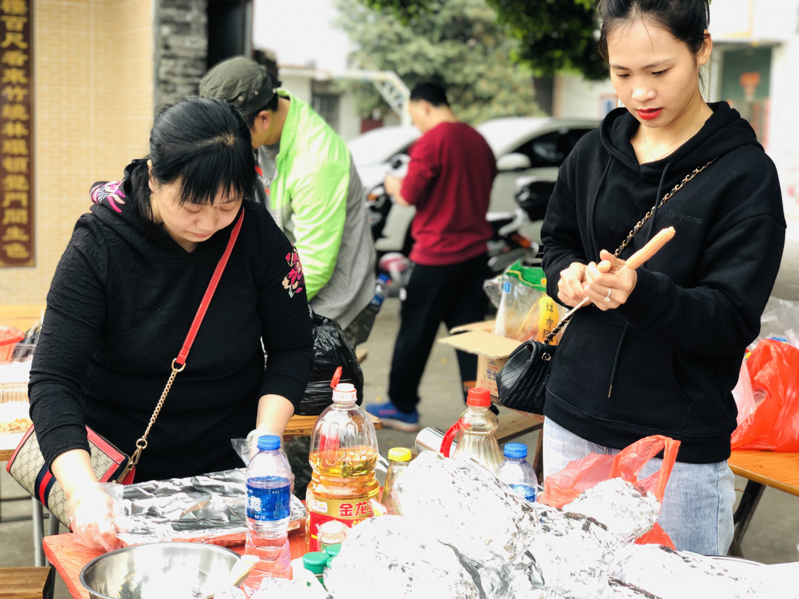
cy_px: 300
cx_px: 400
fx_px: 1200
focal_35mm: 52
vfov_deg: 28.0
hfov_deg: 36.8
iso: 16
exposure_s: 1/60
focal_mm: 6
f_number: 2.4
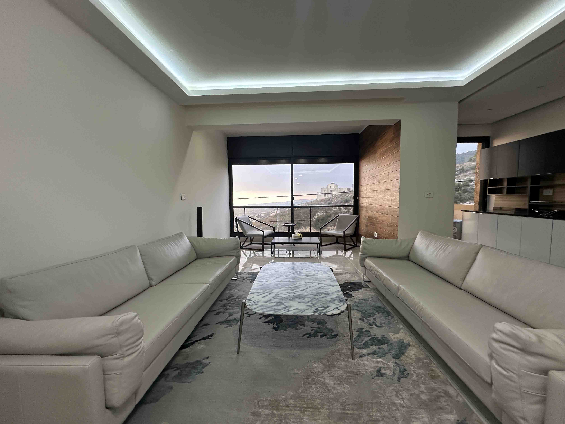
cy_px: 212
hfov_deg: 102.1
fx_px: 229
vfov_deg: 85.7
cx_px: 282
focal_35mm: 14
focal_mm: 2.22
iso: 125
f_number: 2.2
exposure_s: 1/100
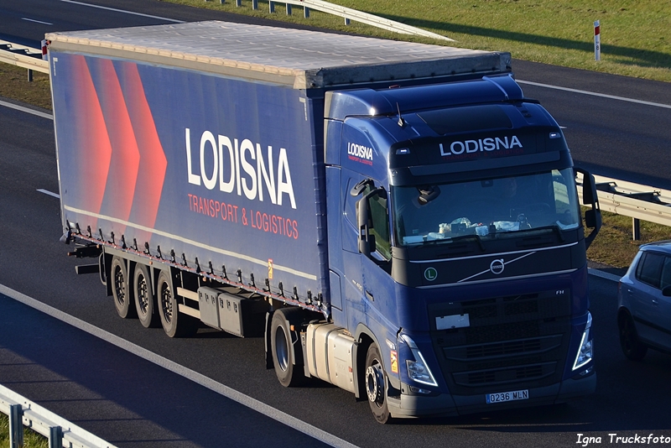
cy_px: 224
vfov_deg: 8.7
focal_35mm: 158
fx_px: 2937
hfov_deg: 13.0
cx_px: 336
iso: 250
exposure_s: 1/800
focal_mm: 105
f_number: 5.6
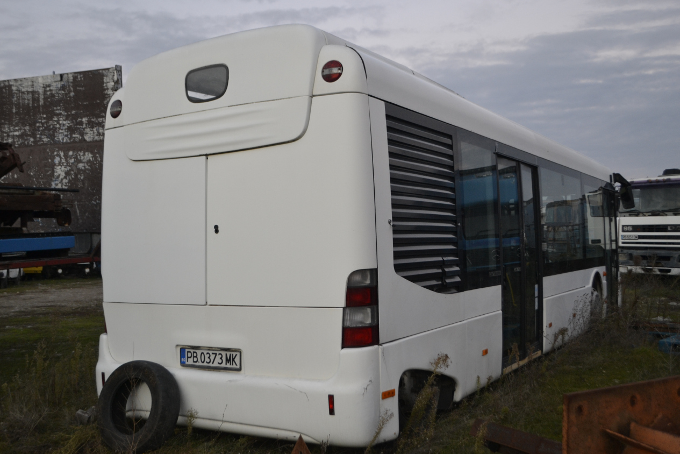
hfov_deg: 51.9
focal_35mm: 37
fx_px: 699
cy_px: 226
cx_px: 341
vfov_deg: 36.0
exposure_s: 1/60
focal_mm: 24
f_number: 4
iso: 640
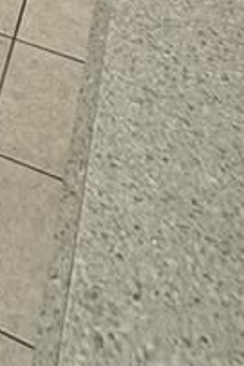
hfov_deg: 13.1
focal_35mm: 86
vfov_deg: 16.1
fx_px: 876
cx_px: -284
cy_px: -431
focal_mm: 2.22
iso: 200
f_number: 2.2
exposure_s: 1/60
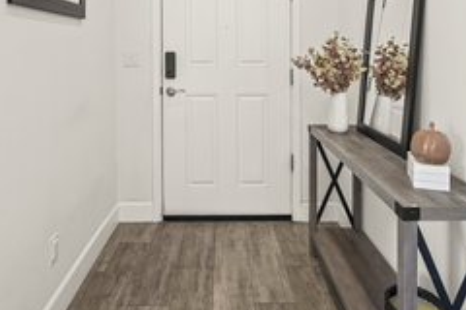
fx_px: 375
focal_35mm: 29
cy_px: 56
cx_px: 232
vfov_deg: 42.7
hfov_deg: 63.7
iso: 200
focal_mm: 16
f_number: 8
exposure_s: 1
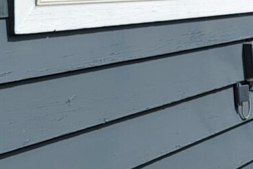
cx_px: 483
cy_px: 1
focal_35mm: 111
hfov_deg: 15.3
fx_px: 780
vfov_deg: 12.2
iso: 20
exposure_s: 1/1011
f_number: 1.8
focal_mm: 7
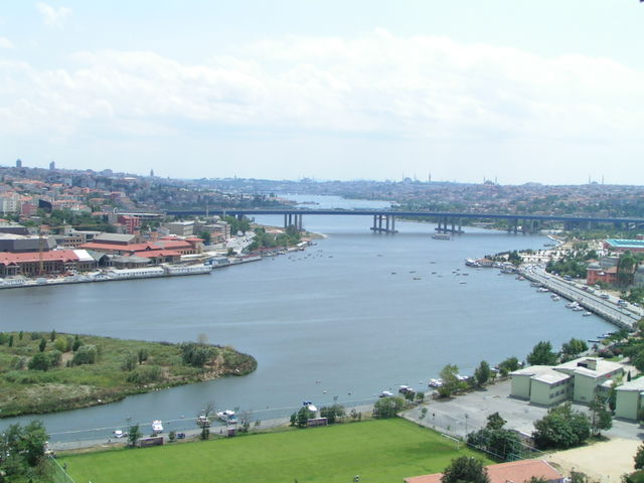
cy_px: 242
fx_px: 874
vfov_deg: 30.9
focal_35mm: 47
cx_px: 322
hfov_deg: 40.4
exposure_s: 1/400
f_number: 5.6
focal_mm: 7.3
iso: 50
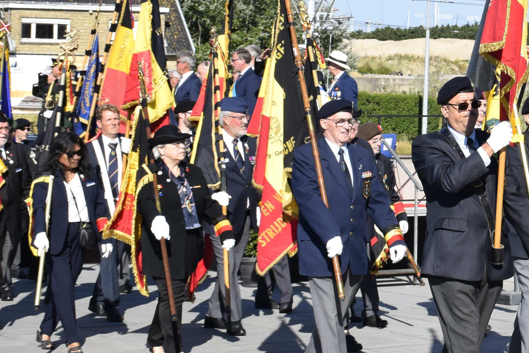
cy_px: 55
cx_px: 596
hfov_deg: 16.5
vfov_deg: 11.4
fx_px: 1763
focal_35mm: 120
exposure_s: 1/400
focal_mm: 30
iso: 200
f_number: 10
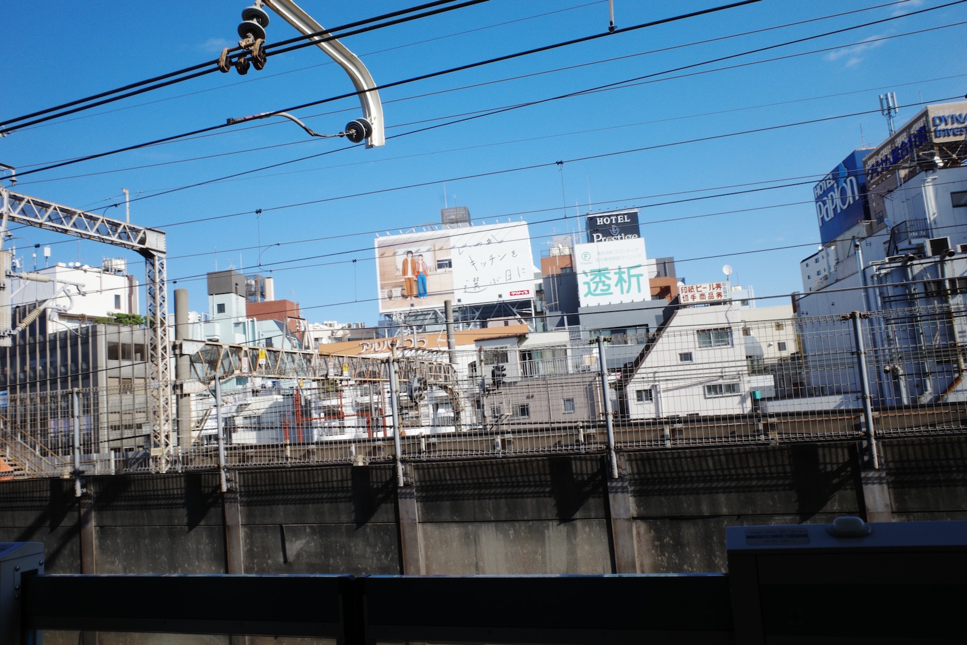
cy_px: 322
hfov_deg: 65.5
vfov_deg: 46.4
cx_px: 484
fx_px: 752
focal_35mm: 28
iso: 125
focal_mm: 18.3
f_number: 14
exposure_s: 1/125
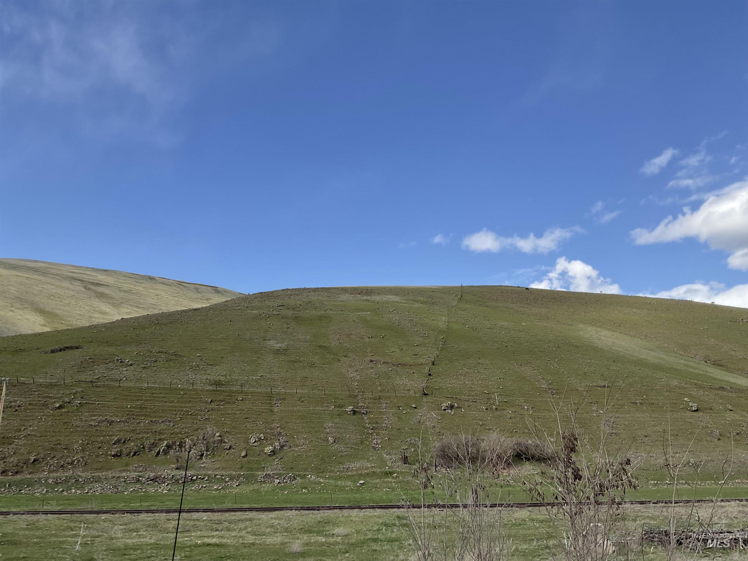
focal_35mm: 29
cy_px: 280
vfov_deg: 48.2
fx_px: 627
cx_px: 374
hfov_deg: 61.7
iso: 16
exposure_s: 1/1377
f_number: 1.8
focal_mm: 3
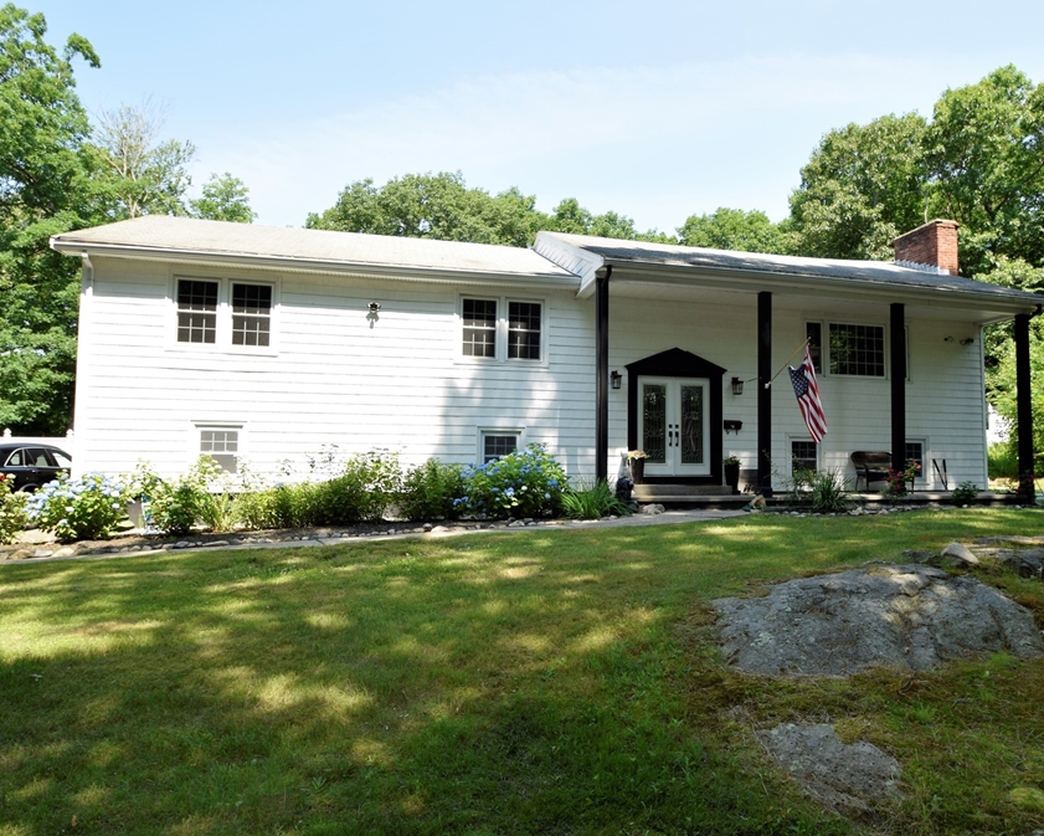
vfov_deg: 58.8
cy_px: 422
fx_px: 742
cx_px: 585
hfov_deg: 70.0
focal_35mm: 24
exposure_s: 1/160
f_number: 6.3
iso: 100
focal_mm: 14
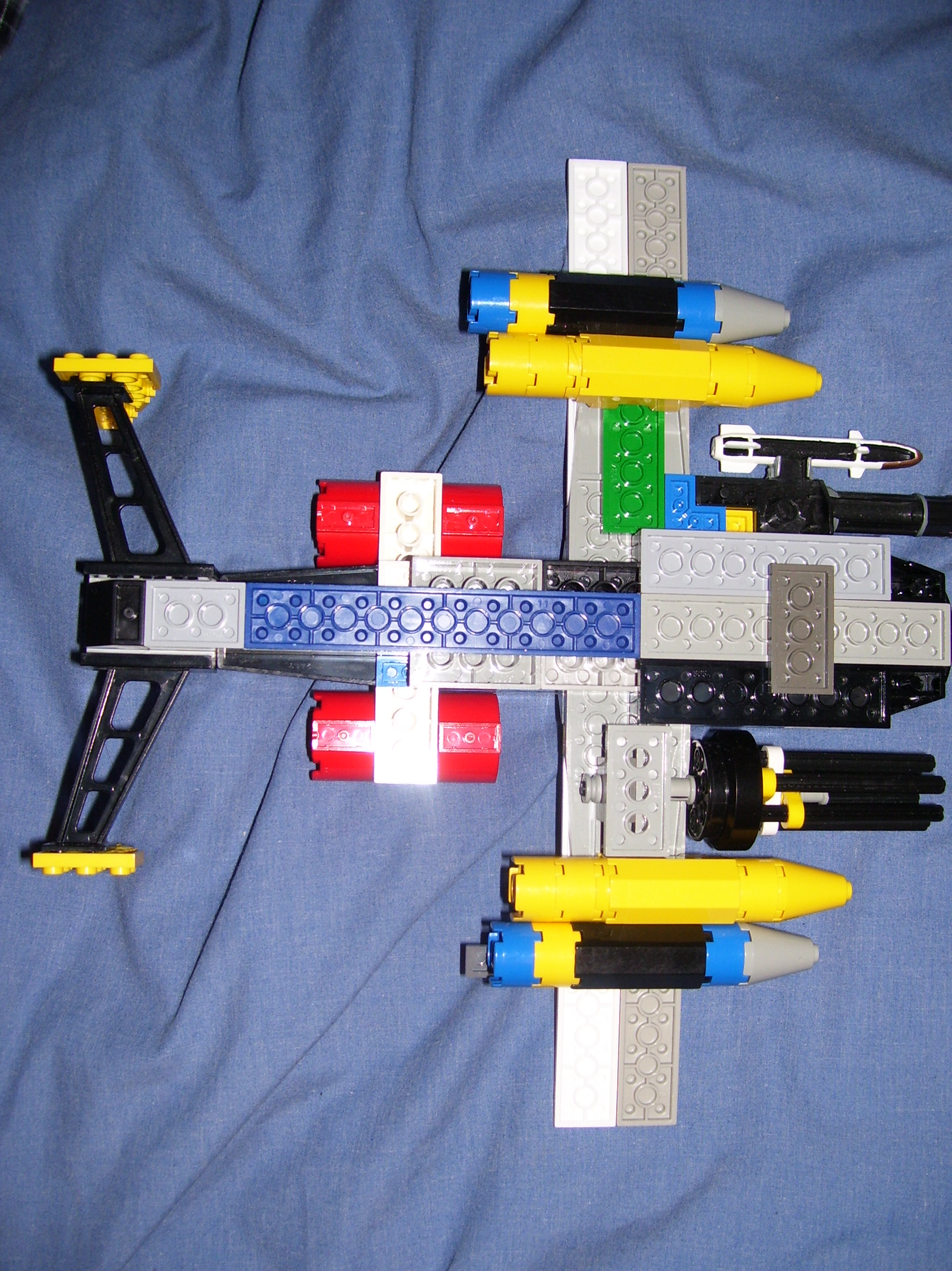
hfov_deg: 38.6
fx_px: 1359
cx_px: 476
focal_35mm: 37
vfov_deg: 50.2
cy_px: 636
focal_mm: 6
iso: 80
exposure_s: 1/60
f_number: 2.7
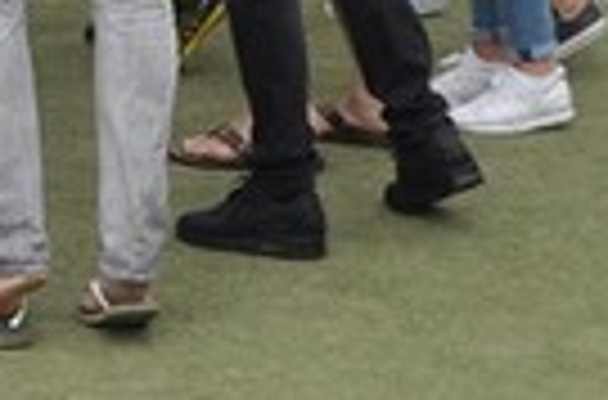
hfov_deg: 5.9
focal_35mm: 342
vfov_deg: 3.9
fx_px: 5756
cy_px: -724
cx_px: -603
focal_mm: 30
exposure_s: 1/320
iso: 400
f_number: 9
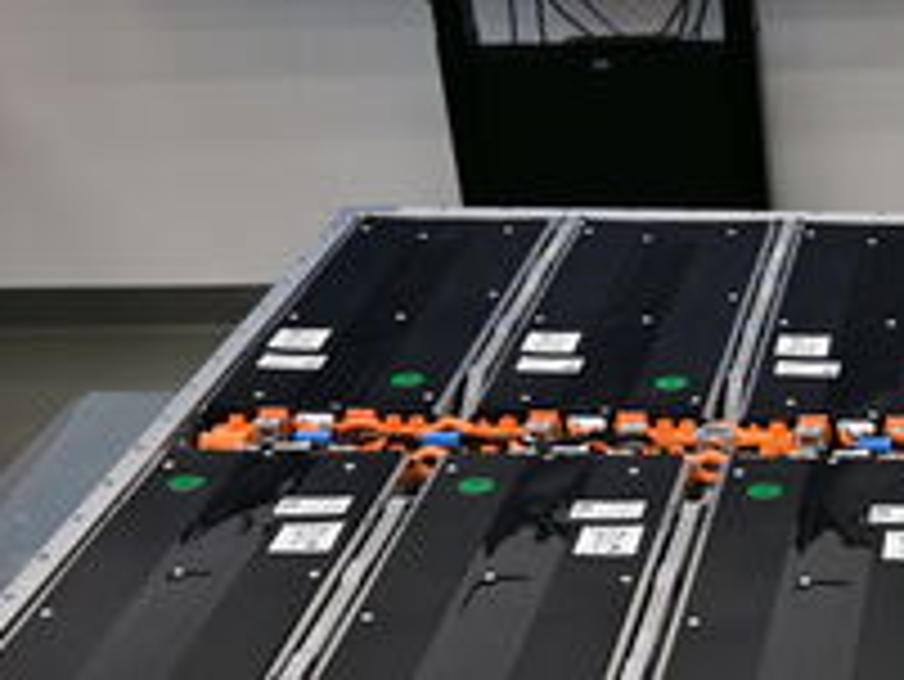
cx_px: 1052
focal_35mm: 86
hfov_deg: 21.4
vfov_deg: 16.5
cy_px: 808
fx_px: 2240
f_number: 4
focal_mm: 19.5
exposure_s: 1/60
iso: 100
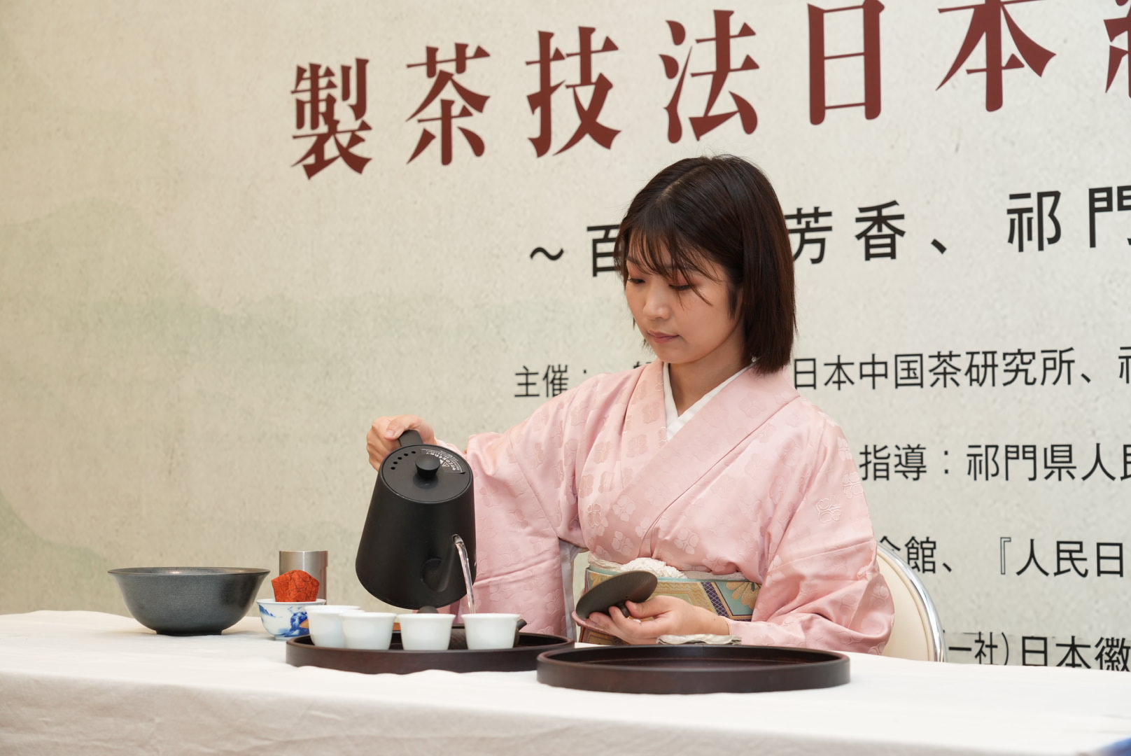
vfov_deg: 19.2
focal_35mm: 71
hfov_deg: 28.4
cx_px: 566
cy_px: 378
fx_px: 2232
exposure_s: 1/200
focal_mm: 71
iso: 1250
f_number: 6.3
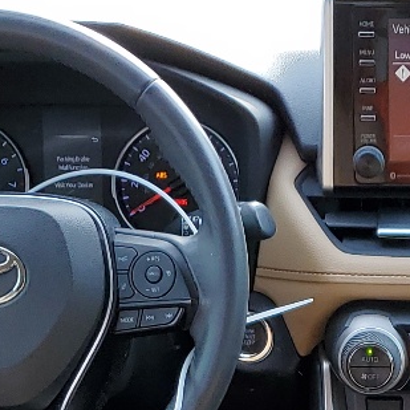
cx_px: 476
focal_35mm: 119
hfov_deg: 14.2
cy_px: 707
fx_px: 1595
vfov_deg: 13.4
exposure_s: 1/250
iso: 50
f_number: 1.5
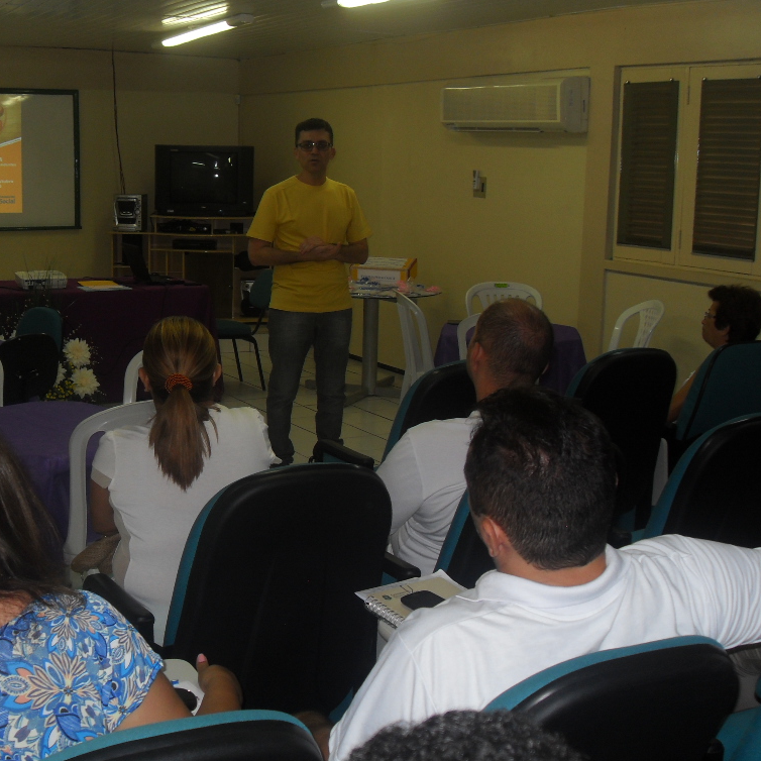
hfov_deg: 35.3
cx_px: 336
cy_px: 384
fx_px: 1194
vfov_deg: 35.4
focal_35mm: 48
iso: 100
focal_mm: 7.1
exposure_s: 1/45
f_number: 3.1
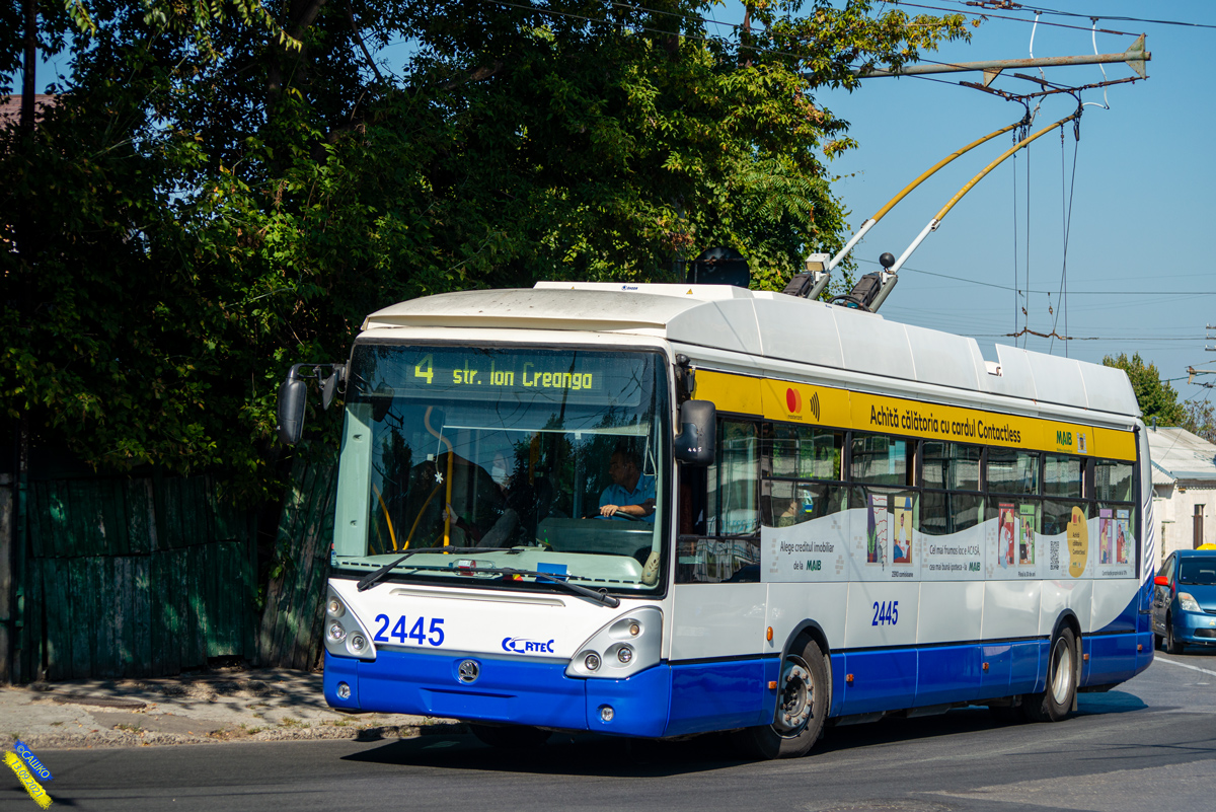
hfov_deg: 28.8
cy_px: 406
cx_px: 608
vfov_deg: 19.5
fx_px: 2365
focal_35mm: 70
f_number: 4.5
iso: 125
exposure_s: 1/1600
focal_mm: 70
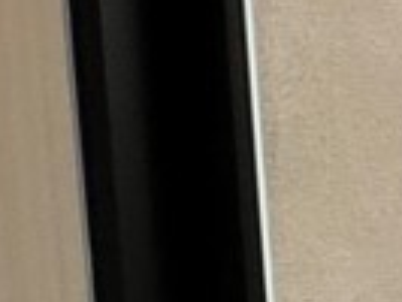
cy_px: 163
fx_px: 1162
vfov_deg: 14.8
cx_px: 1511
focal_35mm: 100
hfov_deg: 8.8
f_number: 1.8
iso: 32
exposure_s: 1/123
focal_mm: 1.57
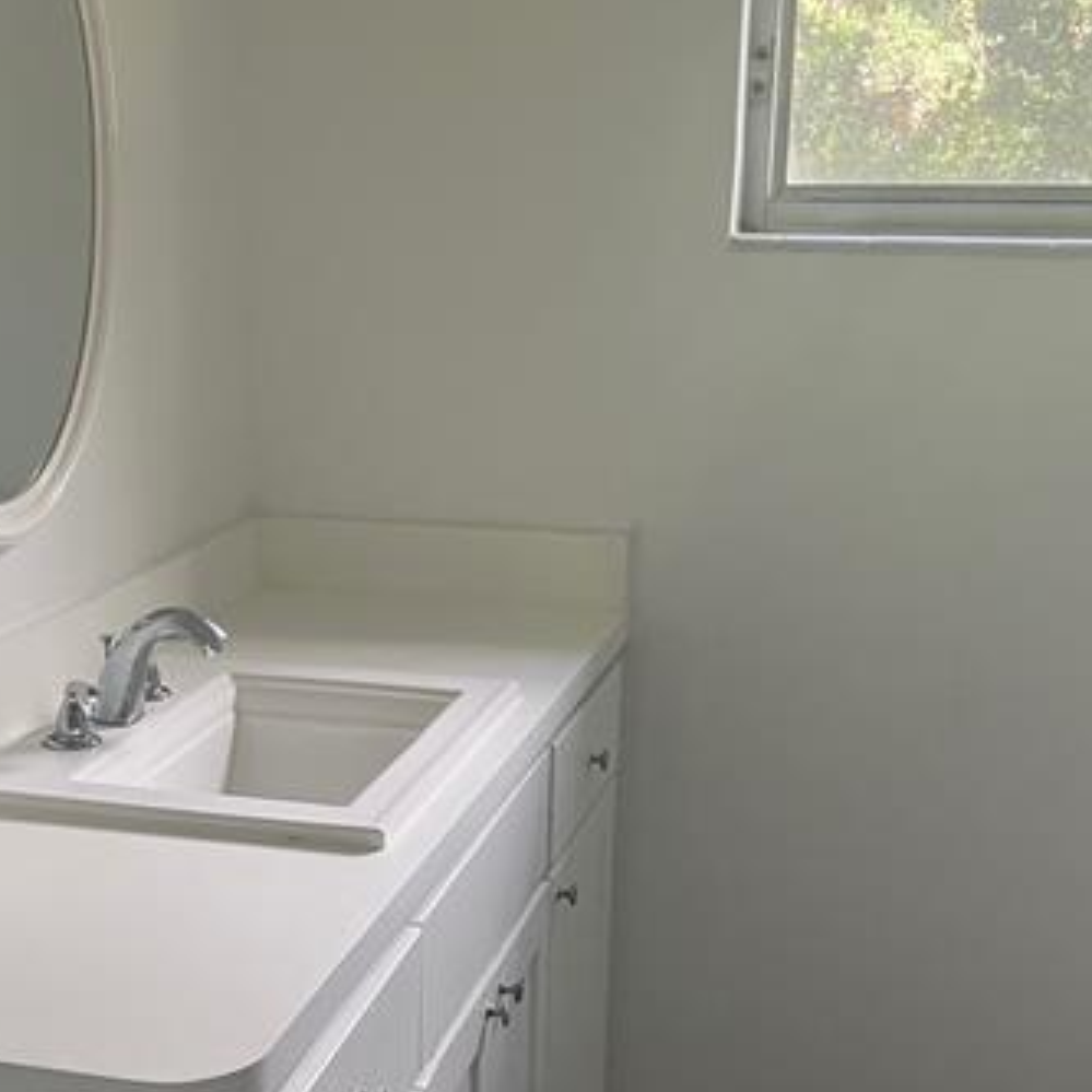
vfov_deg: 29.5
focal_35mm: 57
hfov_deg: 29.8
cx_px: 367
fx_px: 2034
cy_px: 833
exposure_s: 1/72
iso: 80
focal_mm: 3.99
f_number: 1.8
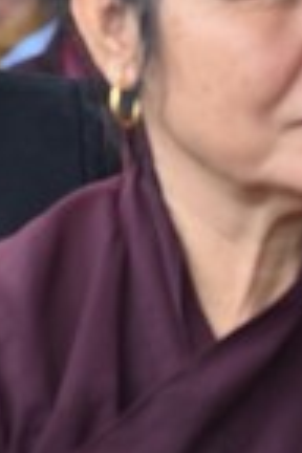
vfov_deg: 3.8
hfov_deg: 2.5
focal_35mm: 541
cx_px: -176
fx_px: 6807
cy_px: 283
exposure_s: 1/125
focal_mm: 120
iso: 800
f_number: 5
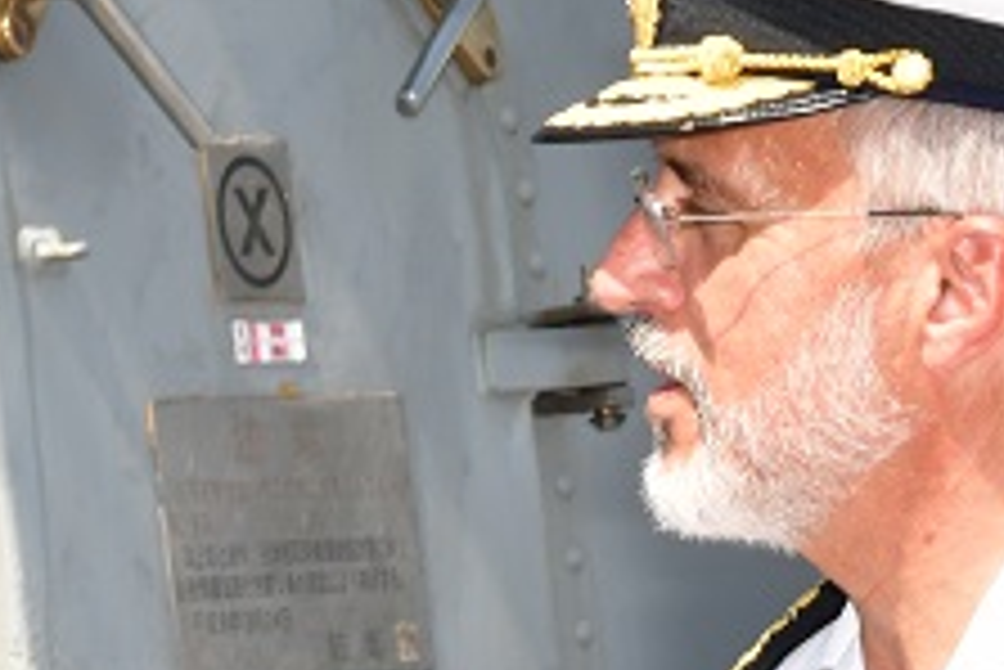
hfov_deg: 5.7
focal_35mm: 361
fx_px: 10074
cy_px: 1232
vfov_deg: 3.8
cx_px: 198
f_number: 16
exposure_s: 1/200
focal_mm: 78
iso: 640
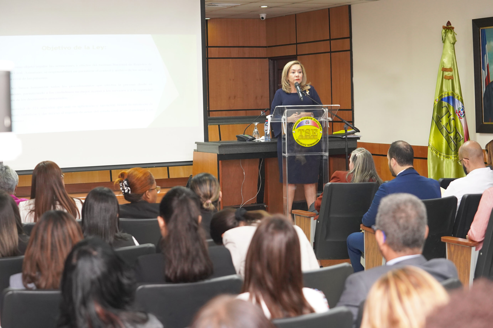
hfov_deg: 28.8
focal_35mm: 70
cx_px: 246
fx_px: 959
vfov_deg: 19.5
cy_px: 164
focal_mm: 70
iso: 3200
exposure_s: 1/160
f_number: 4
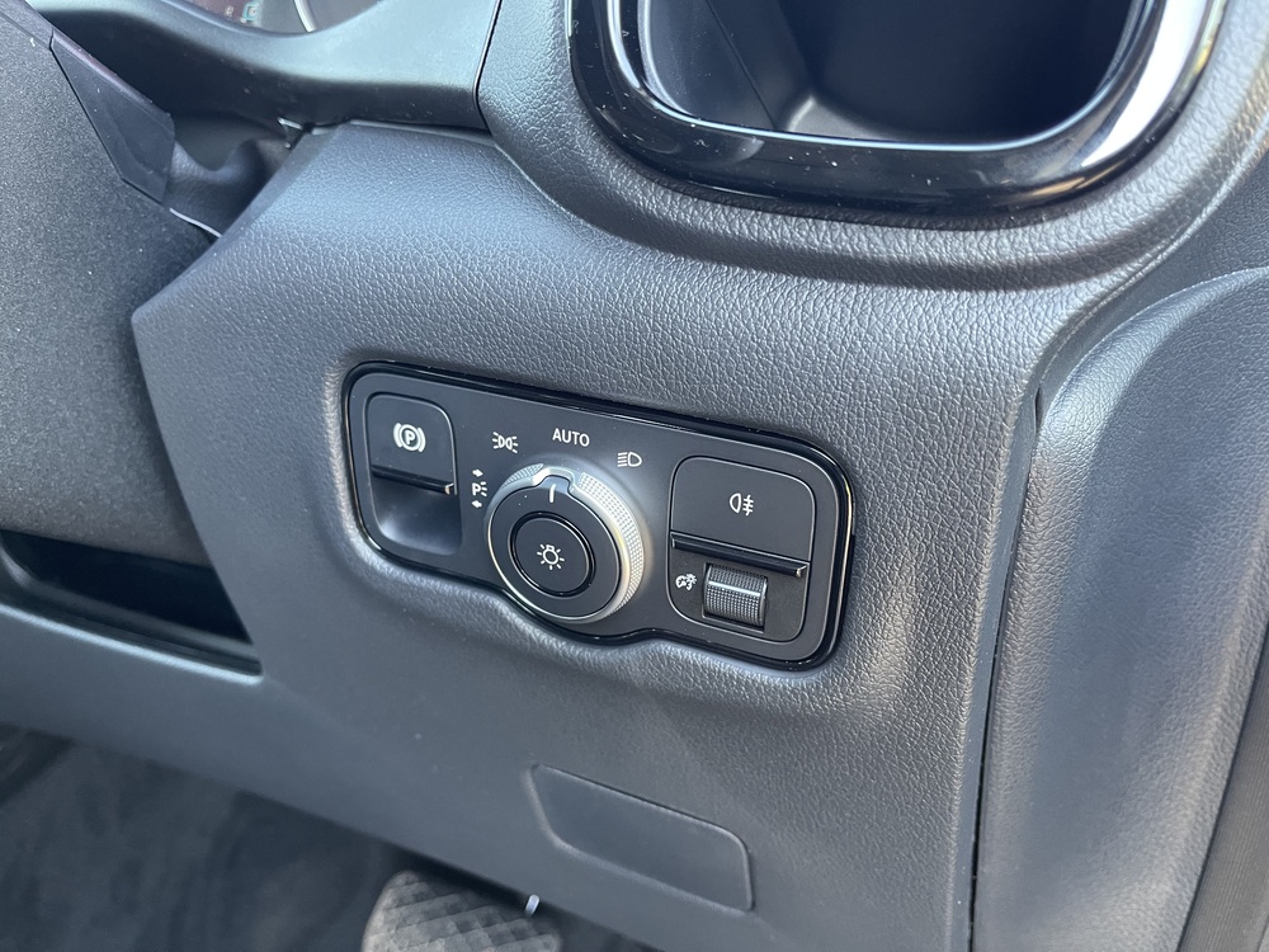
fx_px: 916
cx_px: 634
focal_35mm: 25
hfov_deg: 69.4
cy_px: 476
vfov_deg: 54.9
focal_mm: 5.1
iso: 320
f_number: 1.6
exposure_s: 1/60
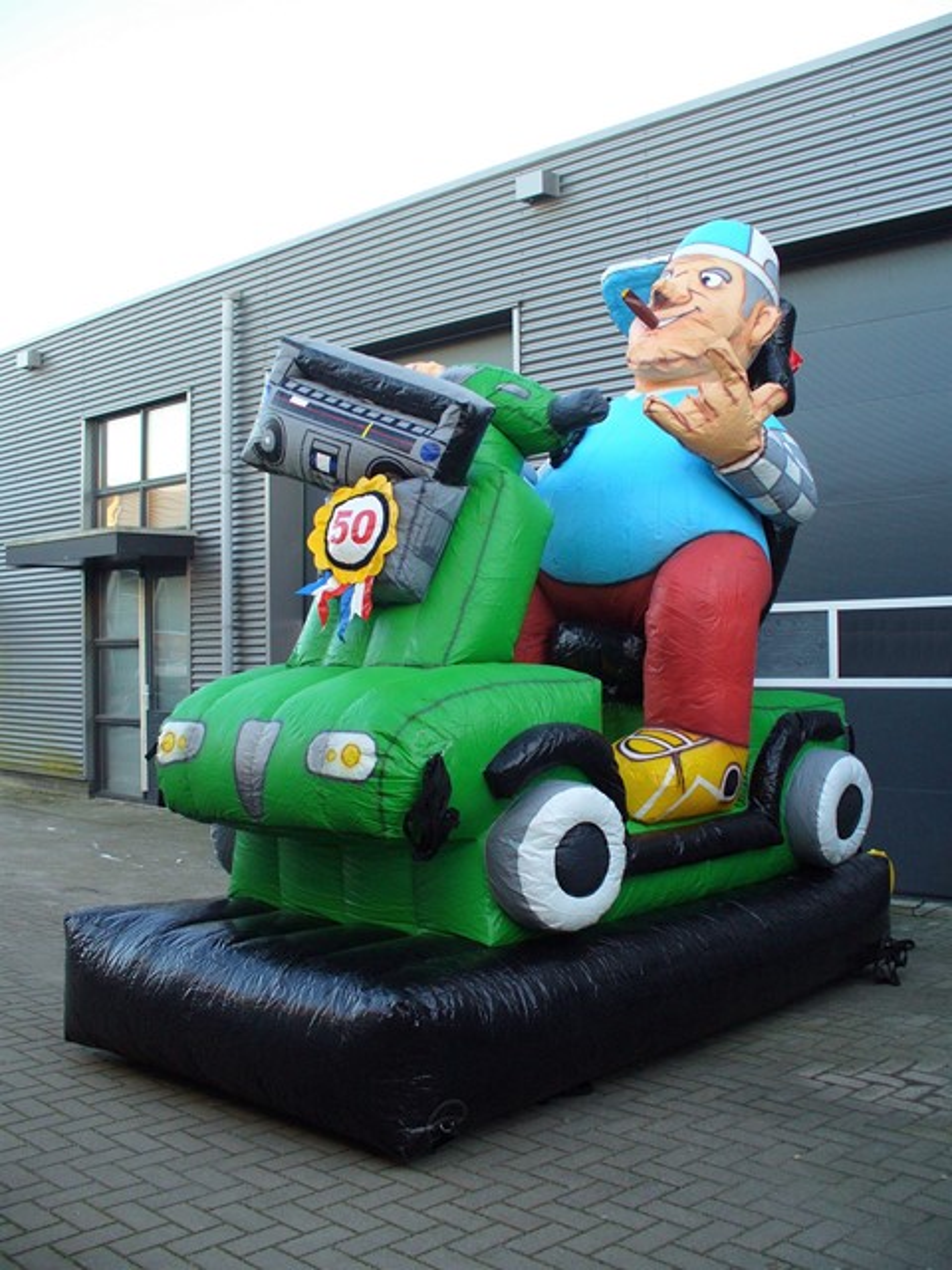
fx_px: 1357
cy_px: 635
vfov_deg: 50.1
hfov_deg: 38.7
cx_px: 476
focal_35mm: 37
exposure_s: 1/60
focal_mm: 6.1
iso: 100
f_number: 2.8
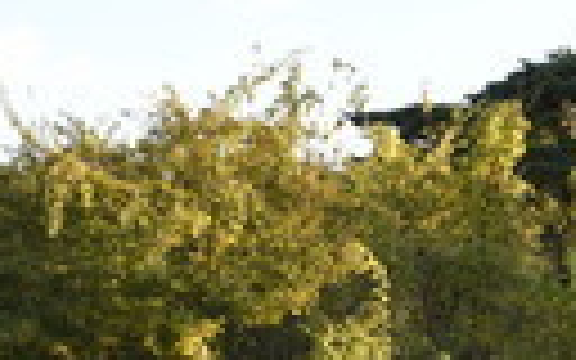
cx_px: 0
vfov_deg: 8.5
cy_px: 446
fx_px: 2402
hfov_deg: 13.5
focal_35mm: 153
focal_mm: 32
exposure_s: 1/100
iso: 100
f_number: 4.5
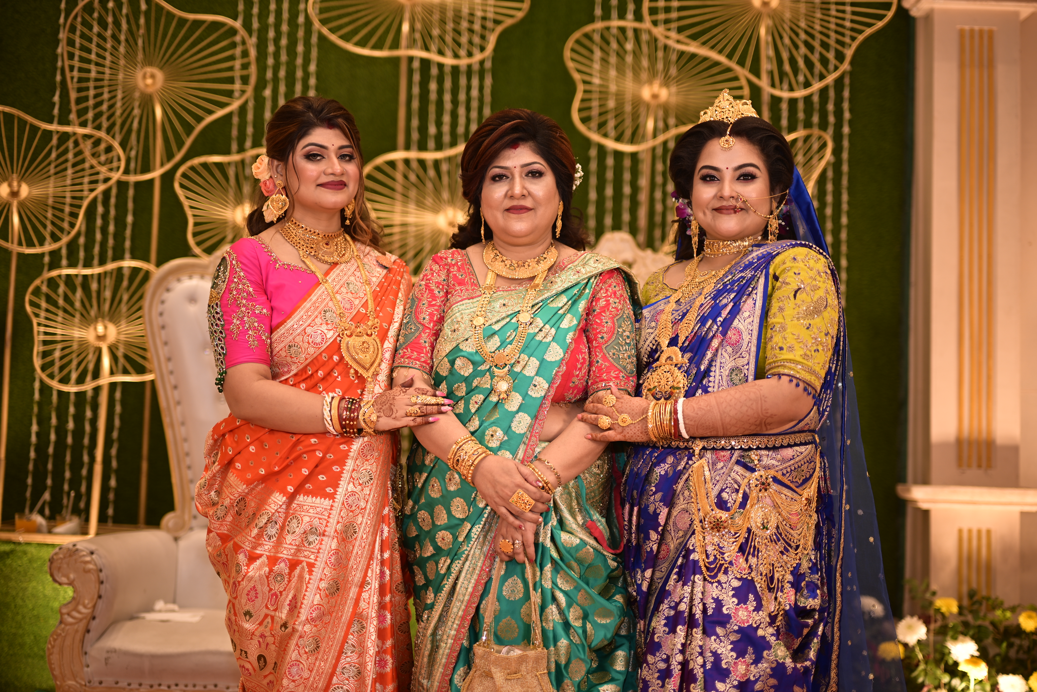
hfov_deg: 39.6
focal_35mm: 50
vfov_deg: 27.0
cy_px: 346
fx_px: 1441
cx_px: 518
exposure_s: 1/160
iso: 100
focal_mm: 50
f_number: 1.6
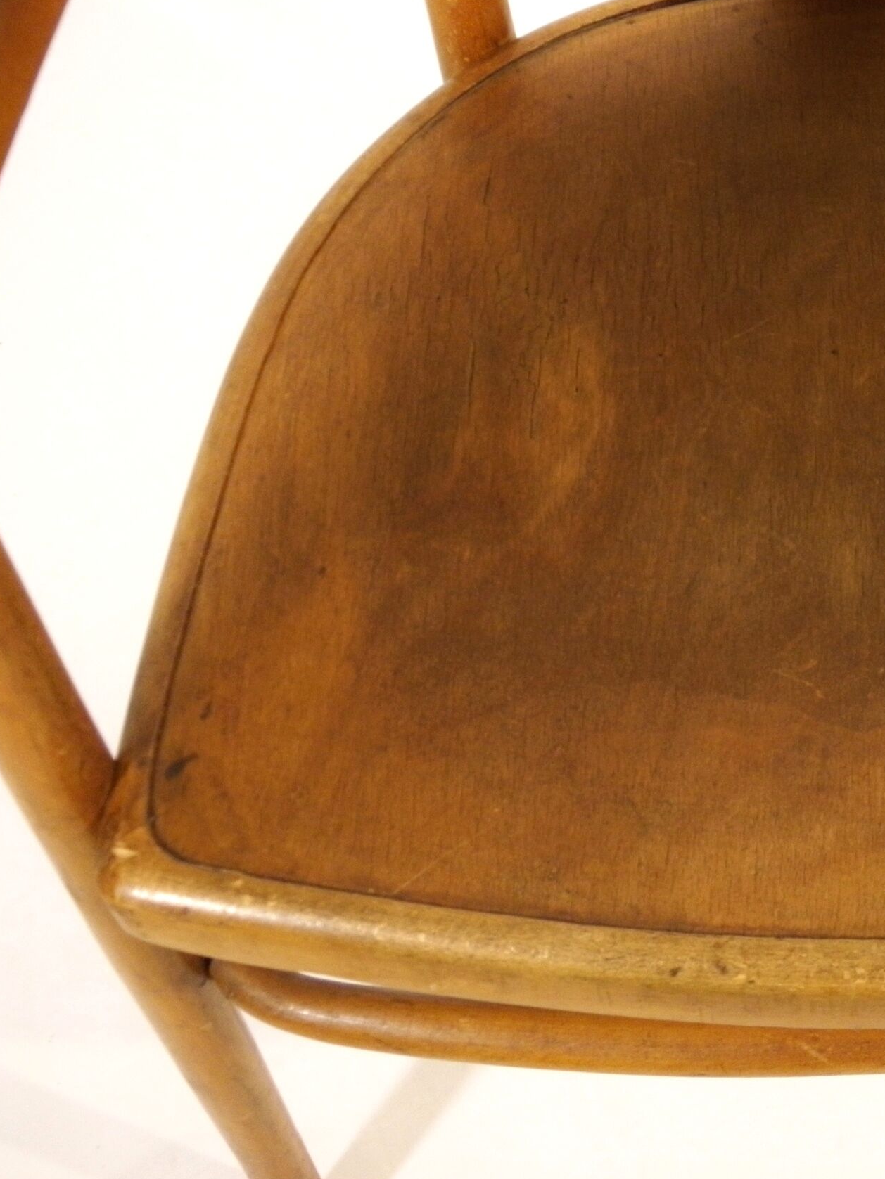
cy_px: 508
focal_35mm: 58
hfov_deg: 24.3
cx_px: 839
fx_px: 1977
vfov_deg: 33.2
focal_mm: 6.8
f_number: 3.7
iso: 200
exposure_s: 1/10
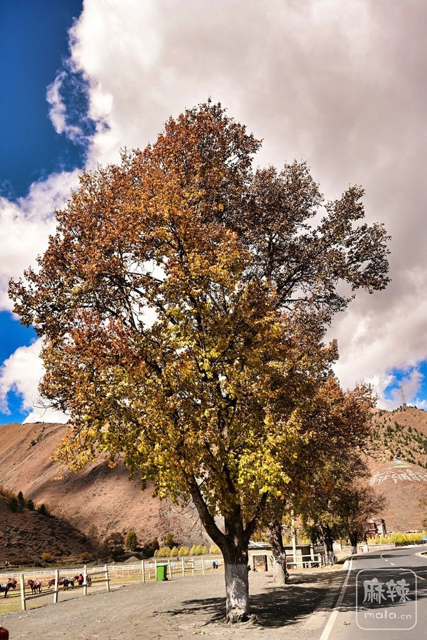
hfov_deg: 40.5
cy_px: 320
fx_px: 578
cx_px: 214
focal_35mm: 32
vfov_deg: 58.0
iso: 100
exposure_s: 1/200
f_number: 8
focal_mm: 32.5
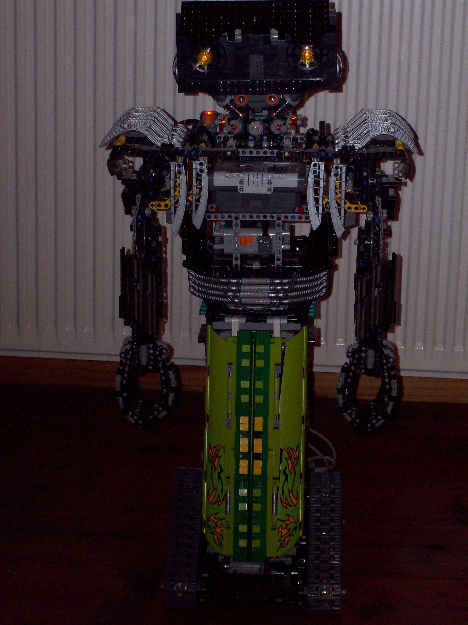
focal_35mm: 87
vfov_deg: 22.5
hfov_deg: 17.0
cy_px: 312
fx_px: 1569
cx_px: 234
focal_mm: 14.3
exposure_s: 1/109
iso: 140
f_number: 4.3
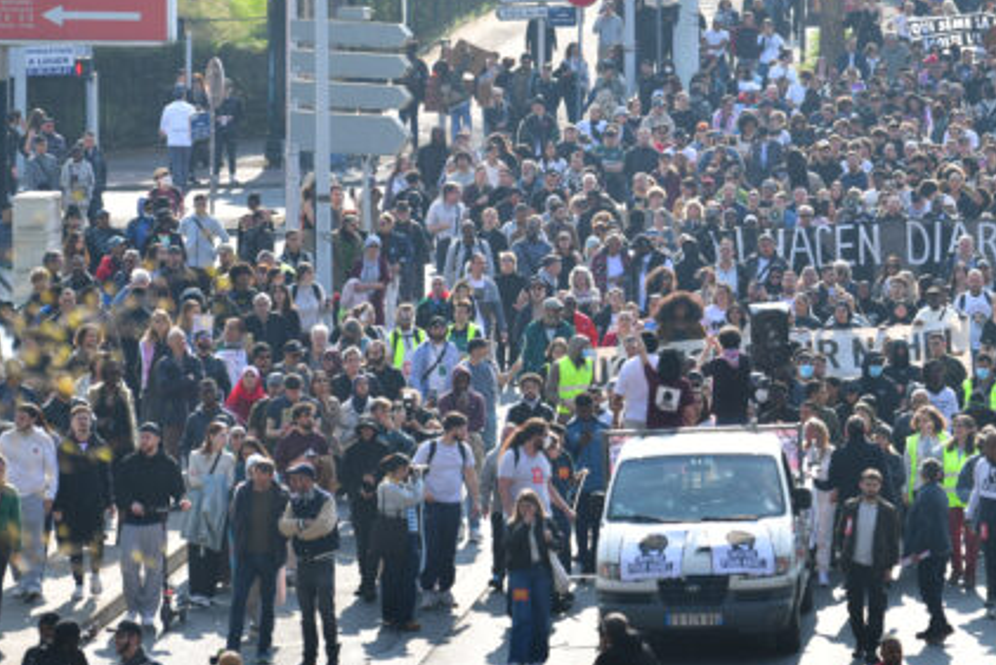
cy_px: 248
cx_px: 635
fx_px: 6617
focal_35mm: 239
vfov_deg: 5.8
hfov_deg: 8.6
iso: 160
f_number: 2.8
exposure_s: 1/2000
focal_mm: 145
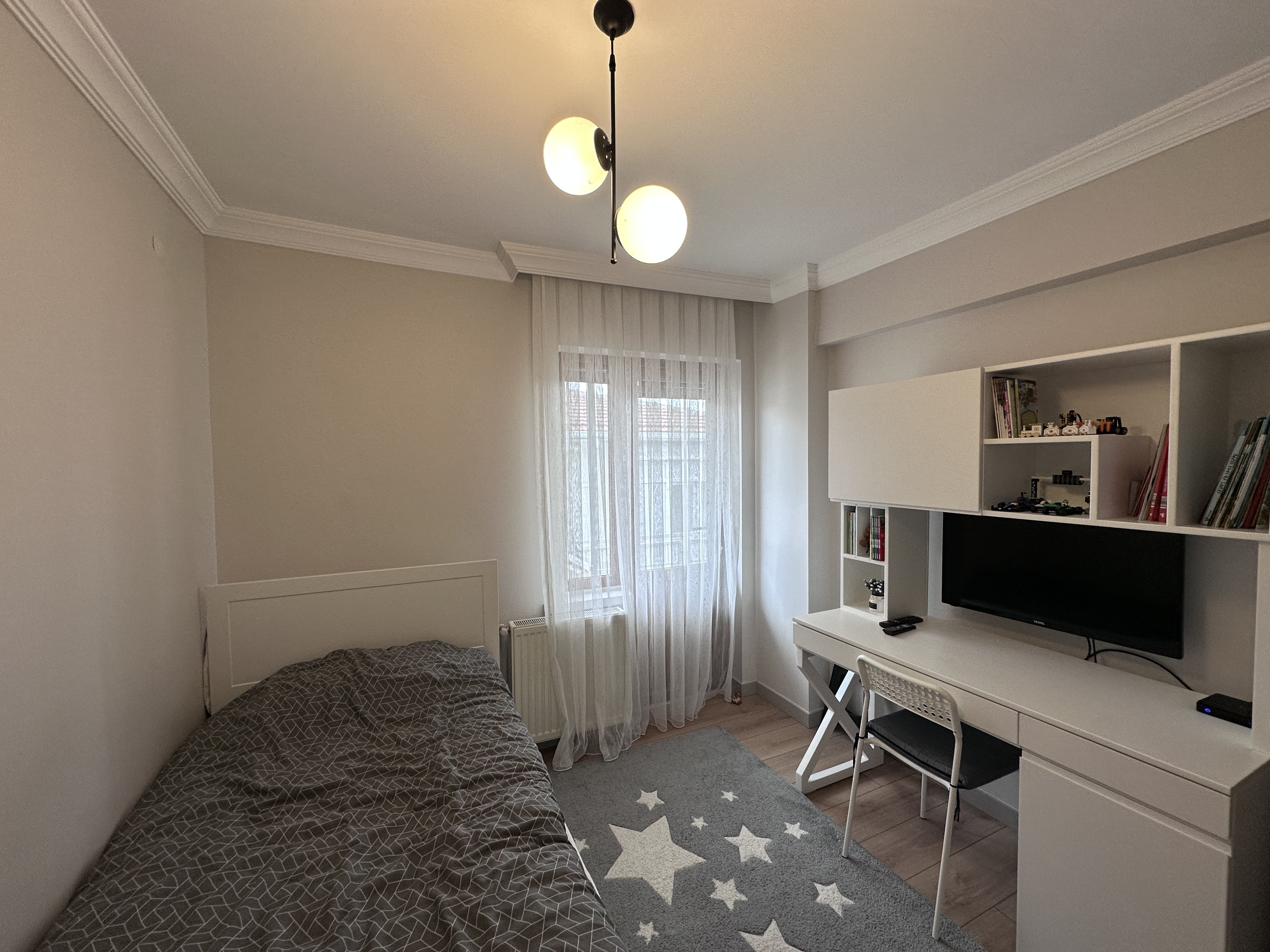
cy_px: 476
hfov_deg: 102.1
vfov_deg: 85.7
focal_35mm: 14
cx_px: 635
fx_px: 514
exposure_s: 1/100
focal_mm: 2.22
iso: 80
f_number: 2.2
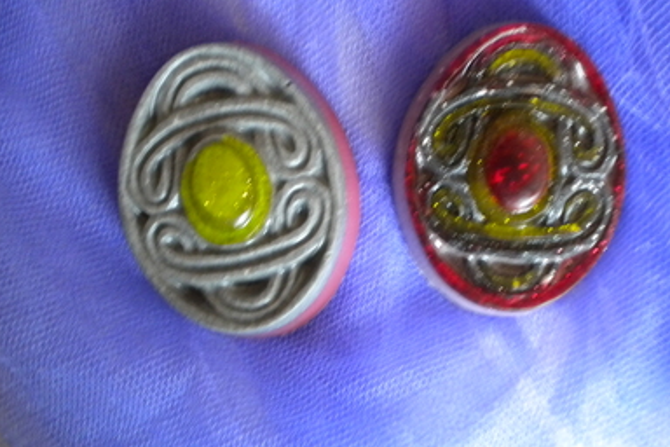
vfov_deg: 27.0
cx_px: 386
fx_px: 930
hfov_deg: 39.5
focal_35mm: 50
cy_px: 199
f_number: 3.5
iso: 400
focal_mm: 7.4
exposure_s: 1/6.9
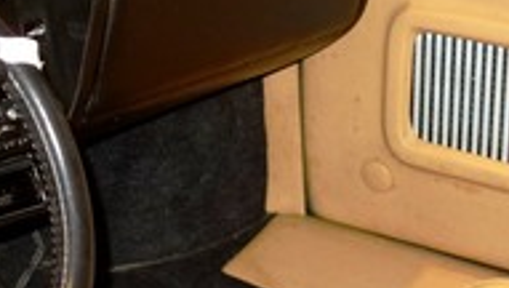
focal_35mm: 128
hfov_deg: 16.7
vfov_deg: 9.5
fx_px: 1730
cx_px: 211
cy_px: 251
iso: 250
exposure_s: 1/30
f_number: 2.8
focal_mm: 14.4
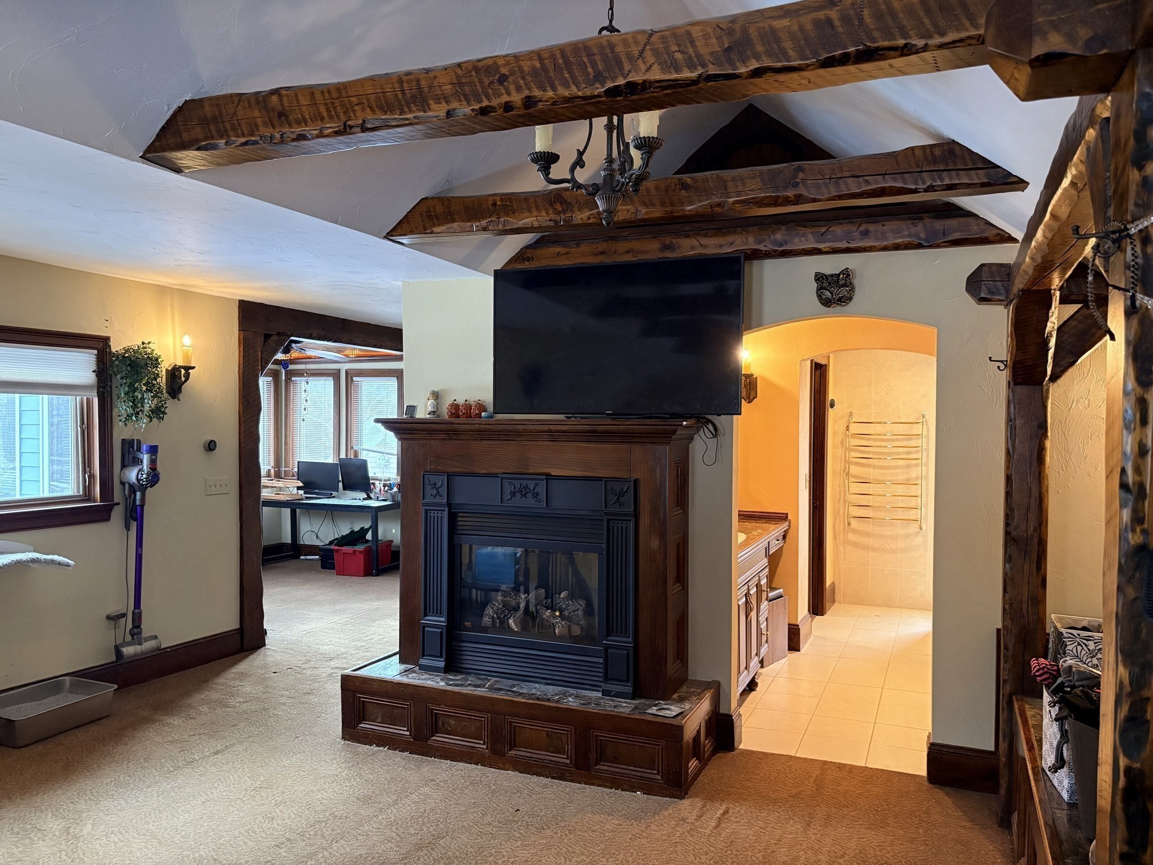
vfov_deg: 53.1
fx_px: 866
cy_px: 432
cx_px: 576
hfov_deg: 67.3
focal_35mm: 26
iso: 320
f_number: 1.6
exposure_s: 1/60
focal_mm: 5.96
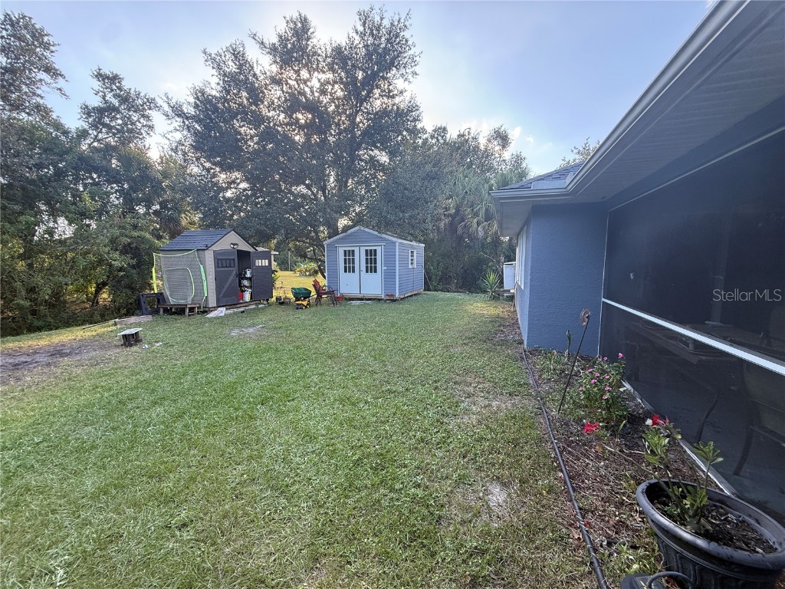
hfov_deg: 102.1
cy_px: 294
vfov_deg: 85.7
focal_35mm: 14
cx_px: 392
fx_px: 317
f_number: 2.2
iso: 64
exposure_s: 1/109
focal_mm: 2.22
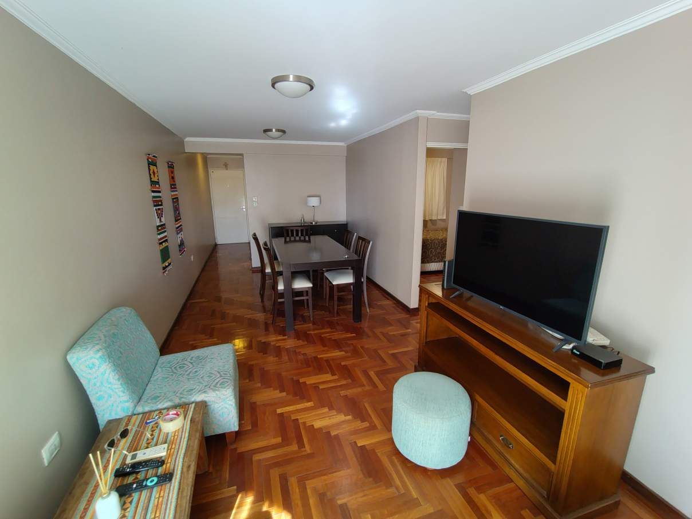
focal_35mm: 16
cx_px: 346
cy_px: 260
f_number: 2.2
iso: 274
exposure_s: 1/25
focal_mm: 1.66
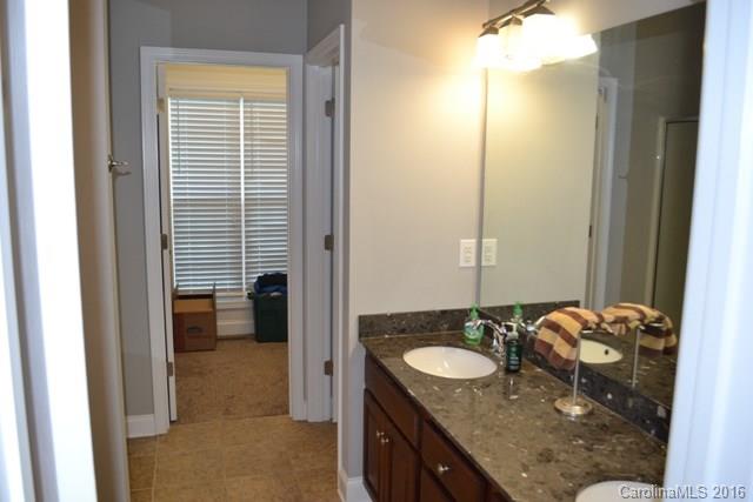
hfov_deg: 67.4
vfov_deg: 48.0
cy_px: 251
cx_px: 376
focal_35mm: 27
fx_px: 565
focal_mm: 18
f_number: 3.5
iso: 400
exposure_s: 1/60
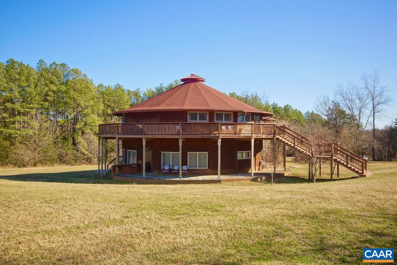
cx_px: 198
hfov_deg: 61.9
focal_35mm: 30
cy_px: 132
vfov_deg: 43.6
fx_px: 331
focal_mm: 20
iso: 100
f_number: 8
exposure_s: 1/125
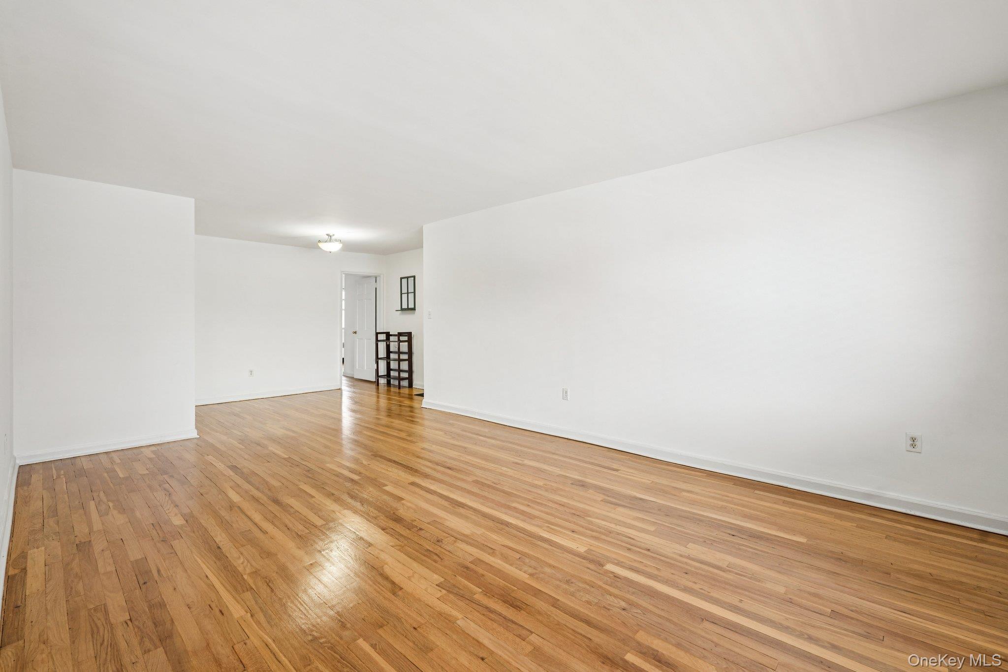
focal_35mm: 16
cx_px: 504
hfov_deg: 96.7
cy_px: 336
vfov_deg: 73.7
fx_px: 448
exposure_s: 1/4
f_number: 8
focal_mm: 16
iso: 400
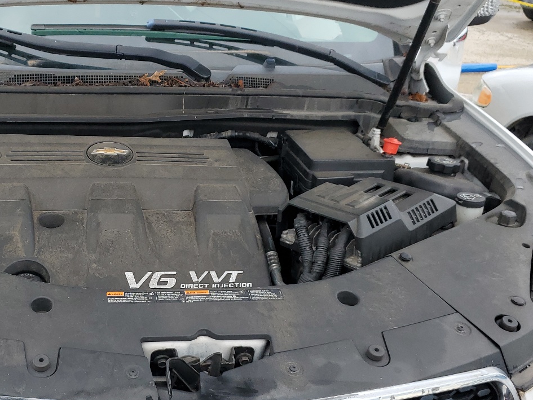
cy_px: 238
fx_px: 678
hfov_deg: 41.3
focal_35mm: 44
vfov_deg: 32.8
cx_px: 117
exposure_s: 1/556
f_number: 1.5
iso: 50
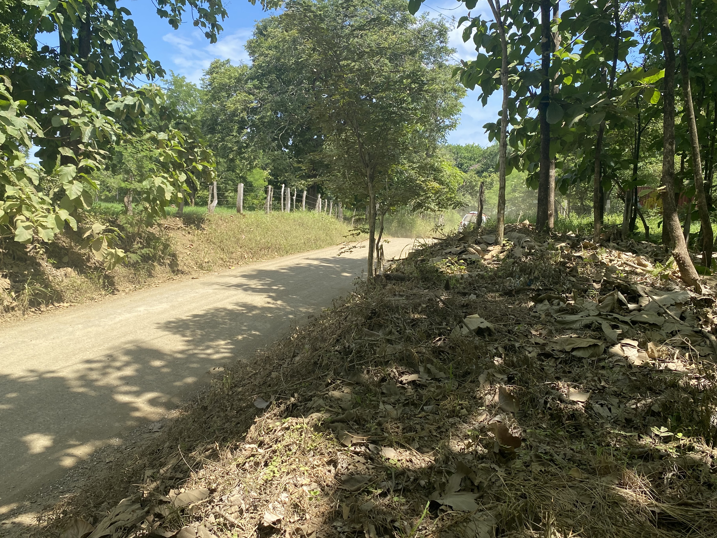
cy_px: 272
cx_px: 341
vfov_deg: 48.2
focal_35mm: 29
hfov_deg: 61.6
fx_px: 601
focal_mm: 4.25
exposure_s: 1/871
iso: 32
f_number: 1.8
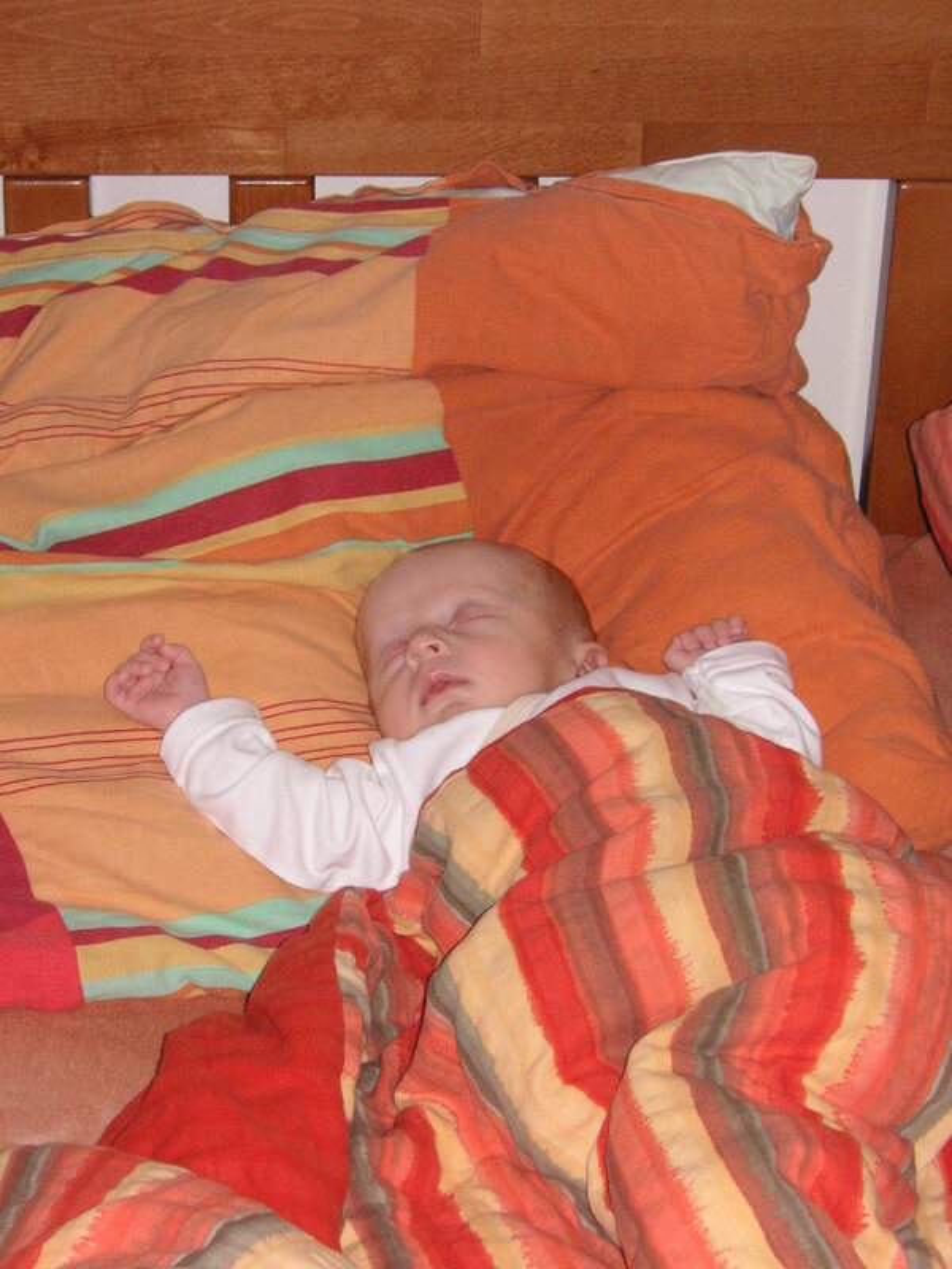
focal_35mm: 92
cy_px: 634
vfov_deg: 21.3
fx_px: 3374
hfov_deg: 16.1
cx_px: 476
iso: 160
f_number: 4.8
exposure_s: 1/90
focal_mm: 15.2
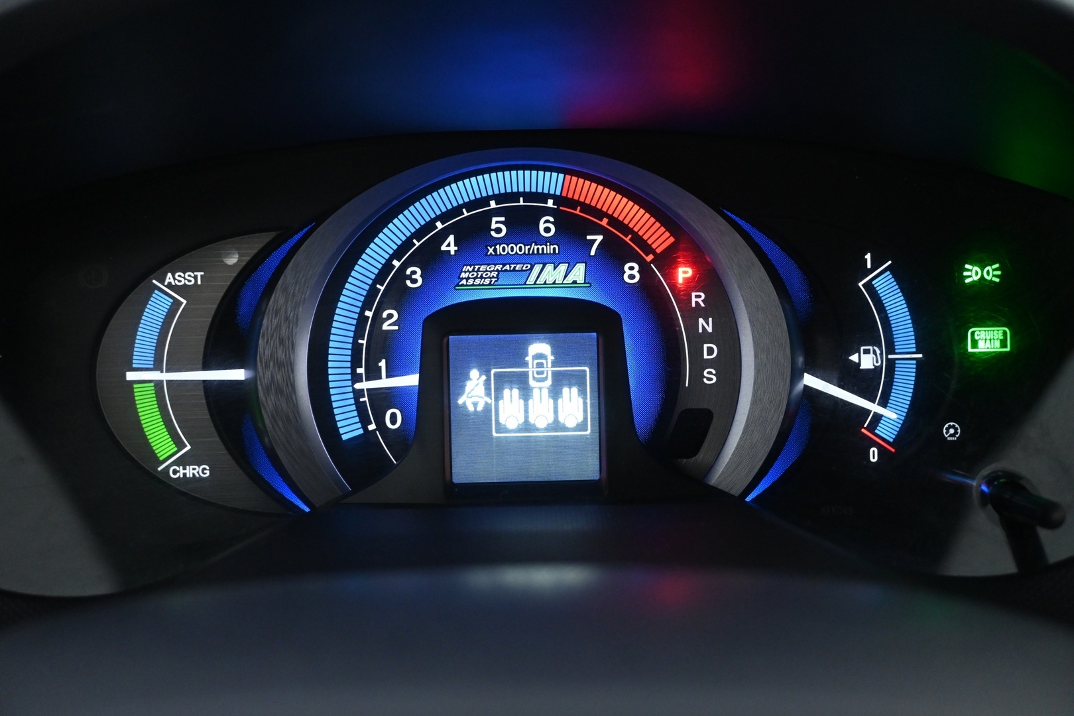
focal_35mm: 34
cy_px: 358
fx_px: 1029
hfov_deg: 55.1
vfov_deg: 38.4
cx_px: 537
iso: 2500
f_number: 4.2
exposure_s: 1/30
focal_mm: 23
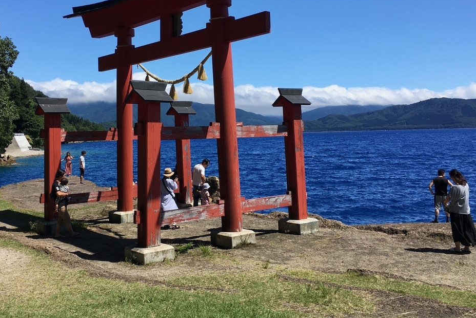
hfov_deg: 49.4
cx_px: 201
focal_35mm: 39
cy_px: 129
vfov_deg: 34.1
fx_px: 516
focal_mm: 4.15
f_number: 2.2
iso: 25
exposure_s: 1/1923
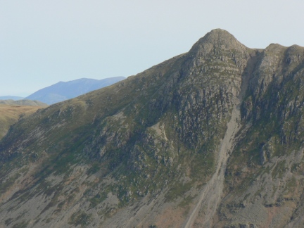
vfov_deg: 8.7
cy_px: 114
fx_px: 1502
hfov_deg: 11.6
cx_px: 152
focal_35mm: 171
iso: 80
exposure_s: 1/500
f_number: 5.6
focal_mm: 28.6
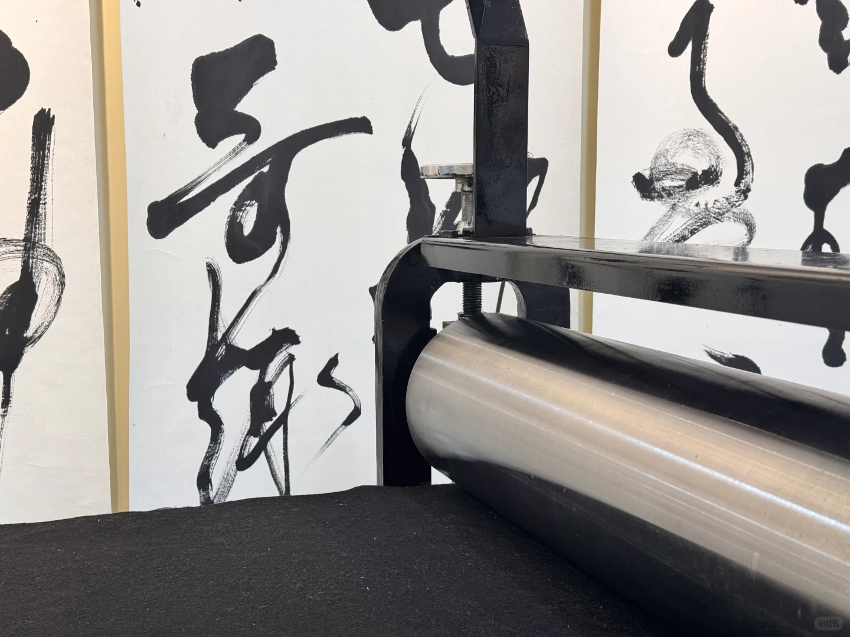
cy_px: 318
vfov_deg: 30.3
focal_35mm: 48
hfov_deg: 39.7
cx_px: 425
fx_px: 1179
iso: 100
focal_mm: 6.76
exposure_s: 1/100
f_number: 1.78
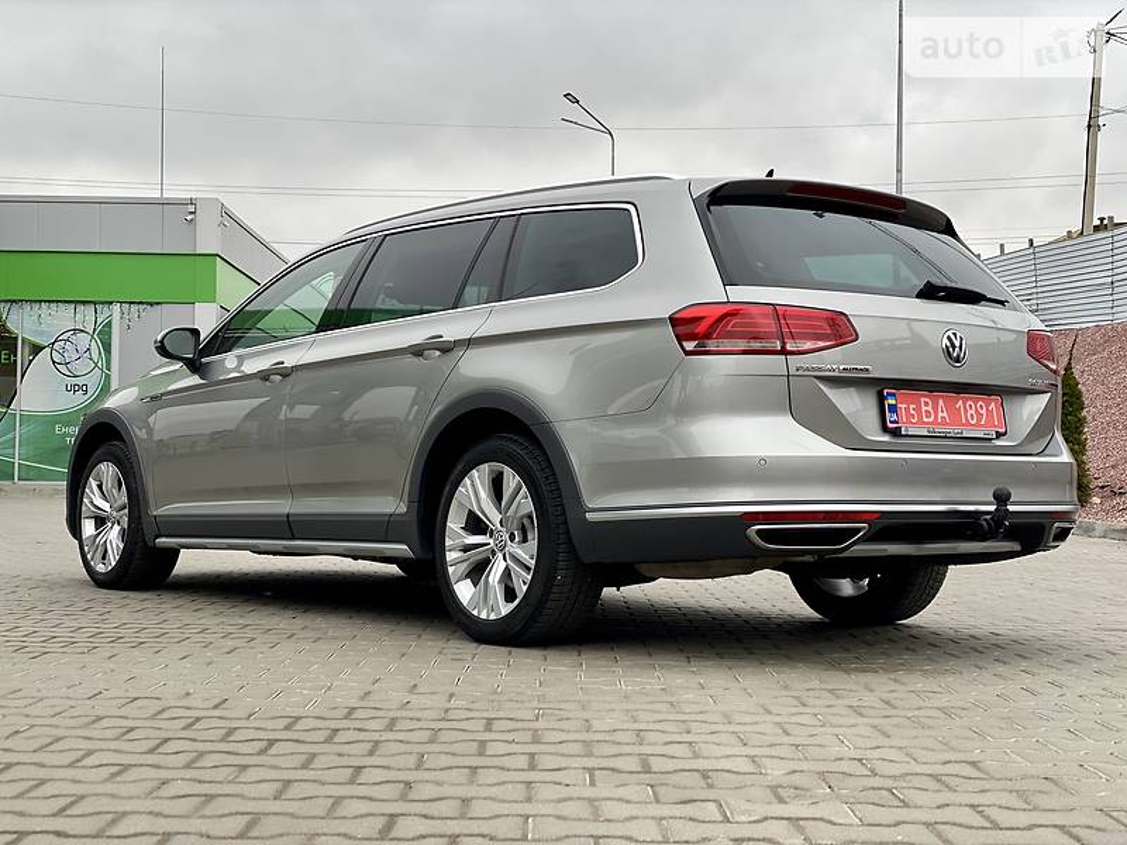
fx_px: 1693
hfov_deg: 36.8
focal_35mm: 52
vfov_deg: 28.0
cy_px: 422
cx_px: 564
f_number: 2
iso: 20
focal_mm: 6
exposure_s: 1/122
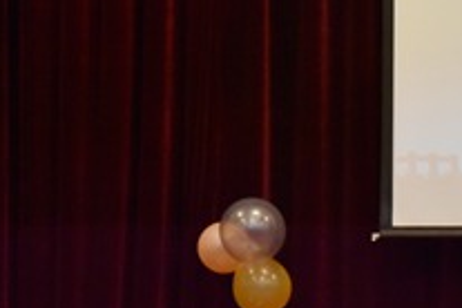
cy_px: 199
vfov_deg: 4.3
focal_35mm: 319
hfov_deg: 6.4
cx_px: 667
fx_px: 4094
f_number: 5.3
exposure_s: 1/200
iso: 1000
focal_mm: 70
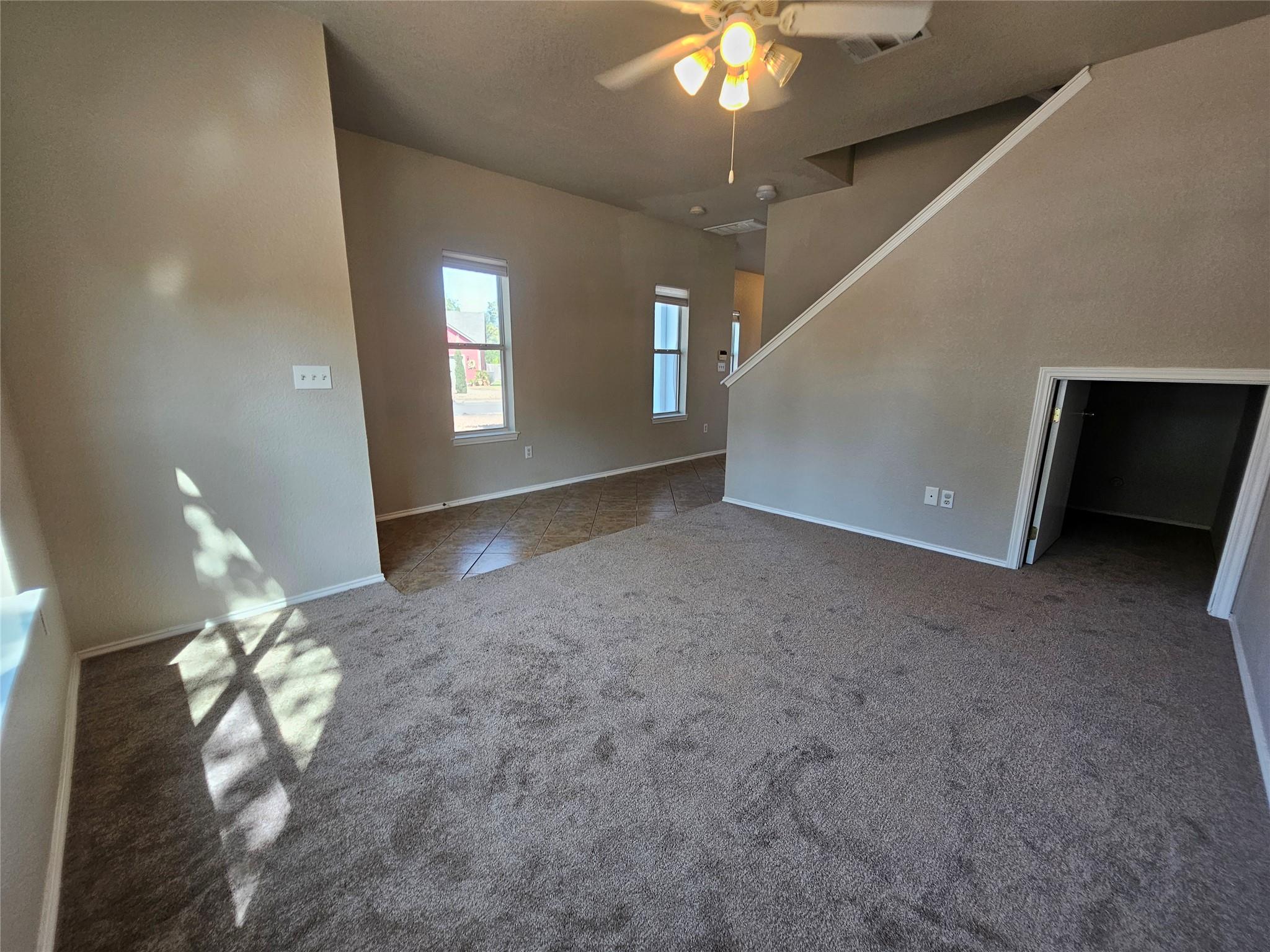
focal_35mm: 13
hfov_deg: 106.2
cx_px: 635
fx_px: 477
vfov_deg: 89.9
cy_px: 476
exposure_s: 1/60
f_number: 2.2
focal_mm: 2.2
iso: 80
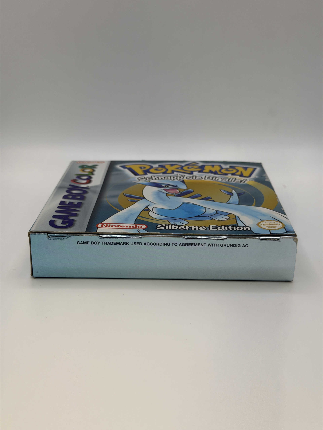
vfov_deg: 39.7
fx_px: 597
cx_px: 162
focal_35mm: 48
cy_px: 215
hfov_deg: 30.3
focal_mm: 6.76
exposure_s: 1/484
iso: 64
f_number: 1.78
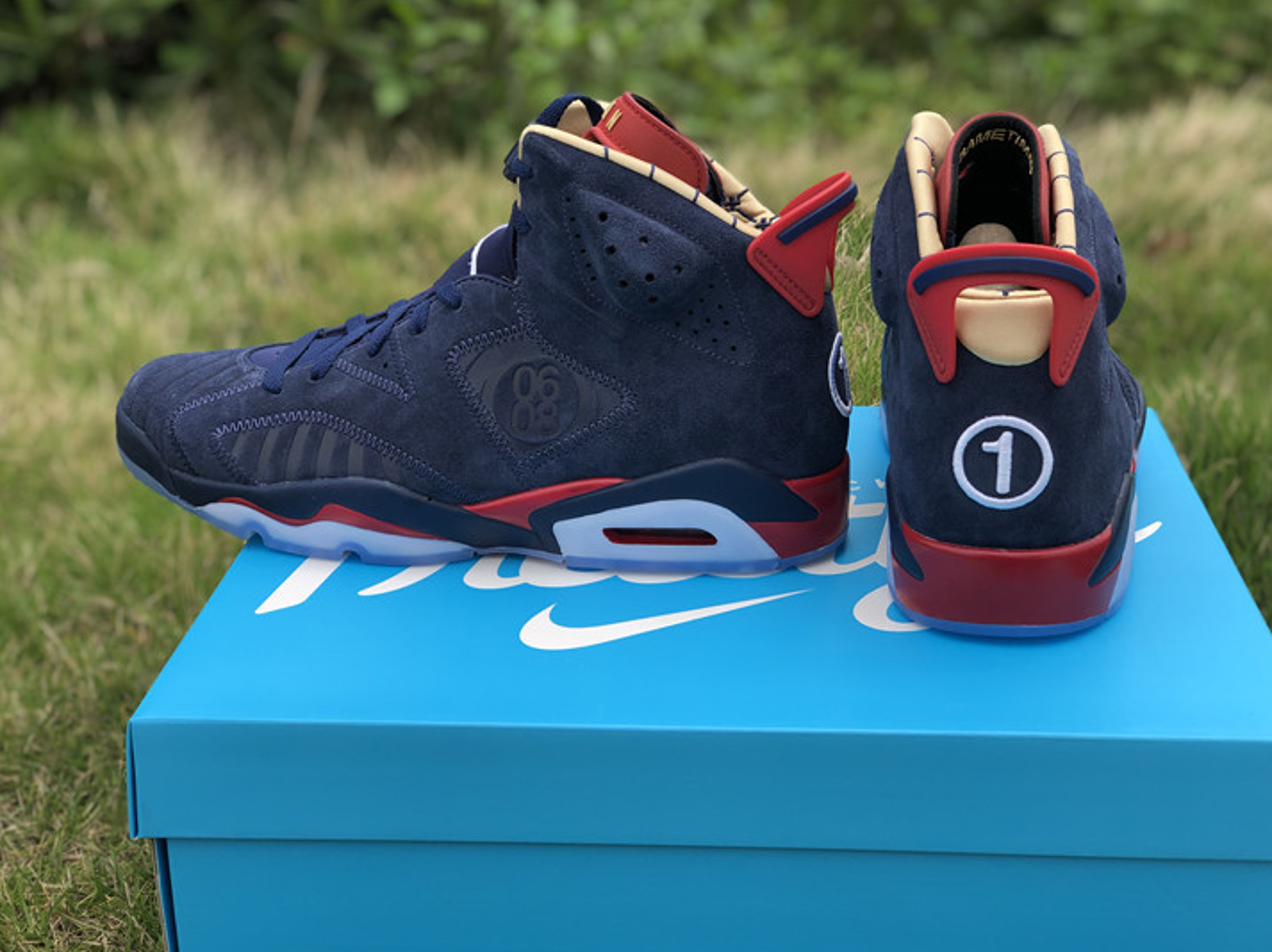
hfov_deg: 35.6
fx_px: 1983
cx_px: 644
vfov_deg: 27.0
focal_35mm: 54
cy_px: 486
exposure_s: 1/640
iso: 16
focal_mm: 6
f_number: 2.4
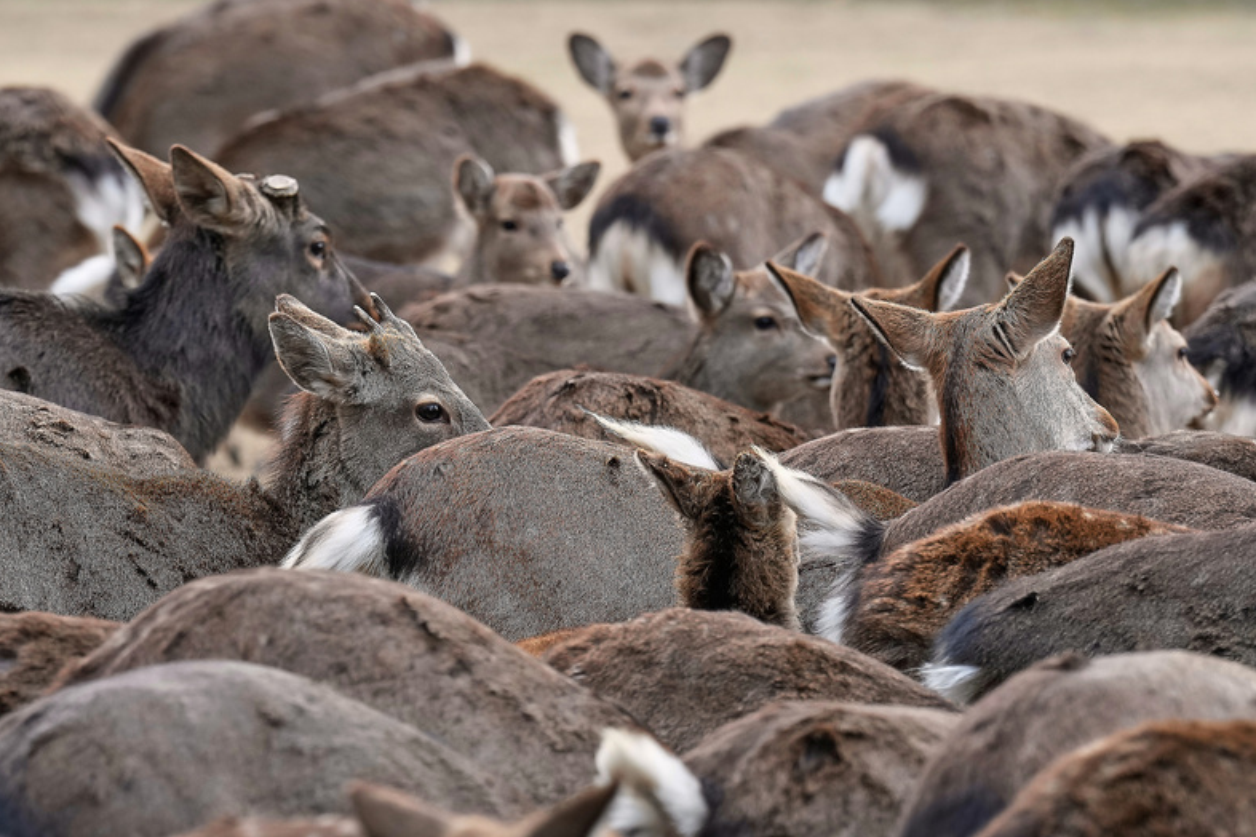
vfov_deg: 4.0
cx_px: 516
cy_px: 526
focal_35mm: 344
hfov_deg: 6.0
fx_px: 12001
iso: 640
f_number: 4.5
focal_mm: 176
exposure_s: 1/400
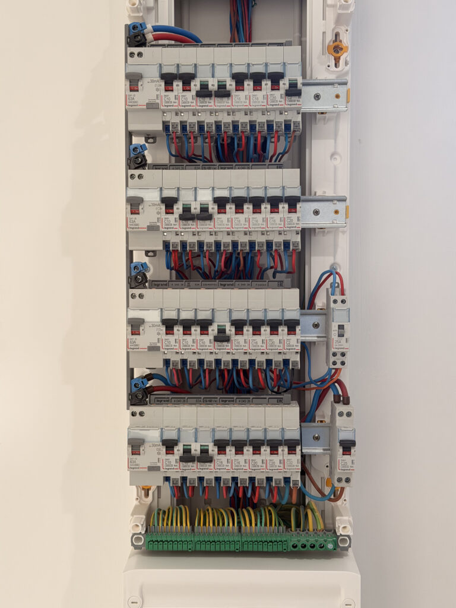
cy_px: 304
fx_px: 843
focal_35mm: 48
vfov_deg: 39.7
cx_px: 228
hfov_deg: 30.3
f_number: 1.78
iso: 64
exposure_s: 1/100
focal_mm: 6.76
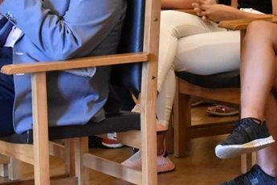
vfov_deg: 6.6
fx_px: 1586
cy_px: -49
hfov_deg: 10.0
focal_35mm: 206
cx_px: 212
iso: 6400
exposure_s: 1/60
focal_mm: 46
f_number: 8
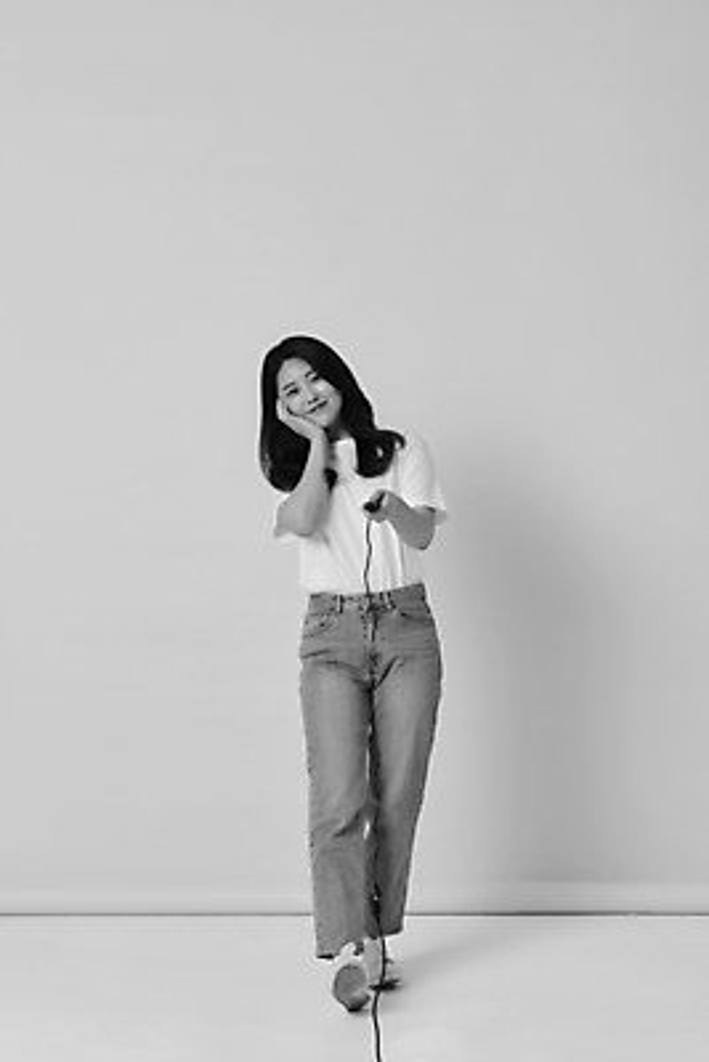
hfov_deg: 21.9
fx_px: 1830
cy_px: 531
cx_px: 354
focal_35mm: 62
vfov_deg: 32.4
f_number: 13
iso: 100
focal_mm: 62
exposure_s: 1/125
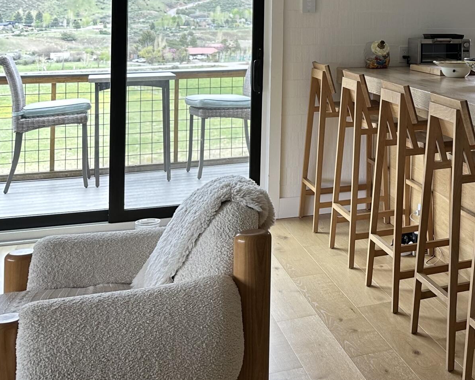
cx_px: 569
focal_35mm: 59
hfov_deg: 28.0
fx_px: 829
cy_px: 11
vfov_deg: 24.7
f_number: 1.78
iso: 80
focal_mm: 6.86
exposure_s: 1/121
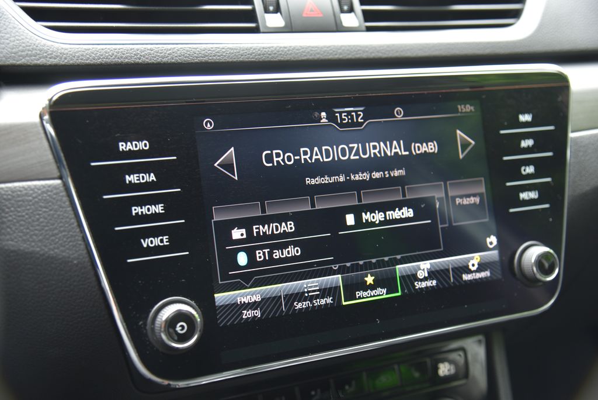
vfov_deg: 28.1
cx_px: 299
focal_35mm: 48
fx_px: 798
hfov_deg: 41.1
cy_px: 200
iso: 500
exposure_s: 1/50
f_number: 4
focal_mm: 48
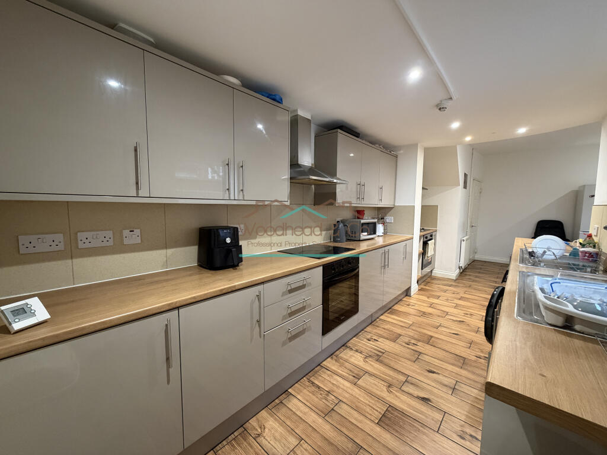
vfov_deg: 85.7
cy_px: 228
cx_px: 304
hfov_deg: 102.1
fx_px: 245
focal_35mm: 14
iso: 320
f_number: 2.2
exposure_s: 1/50
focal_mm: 2.22
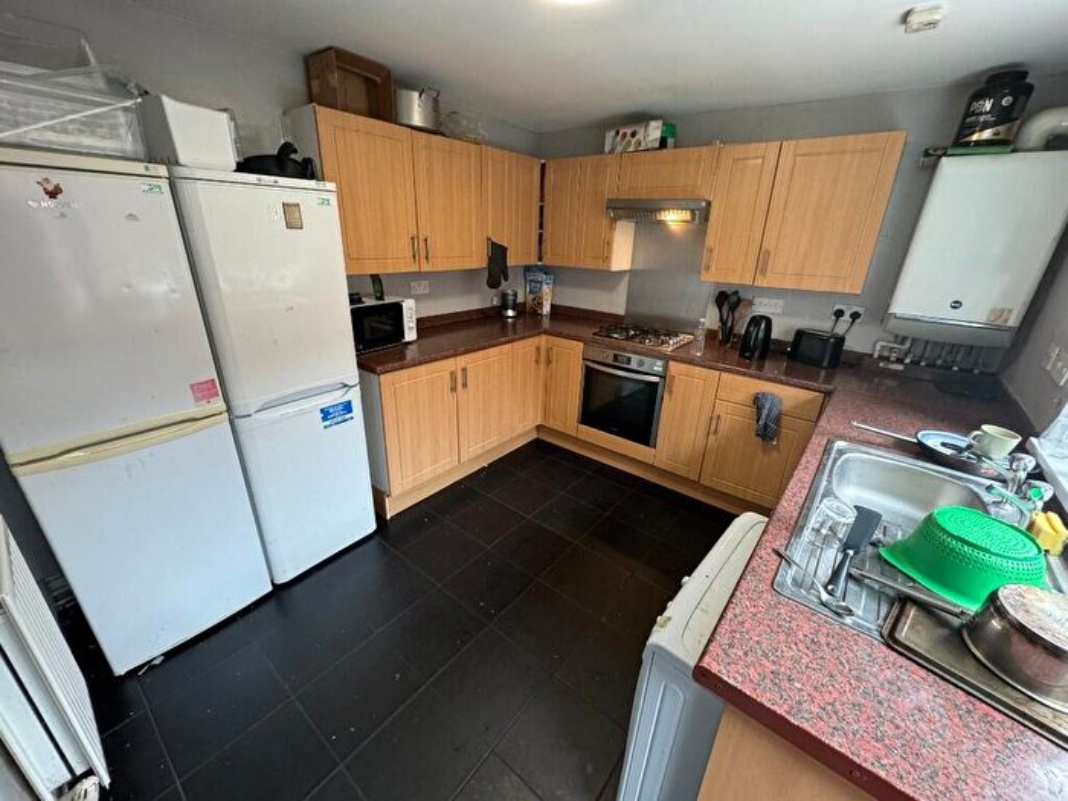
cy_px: 400
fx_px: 432
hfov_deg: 102.1
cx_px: 534
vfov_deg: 85.7
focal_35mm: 14
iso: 200
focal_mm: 2.22
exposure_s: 1/50
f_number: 2.2
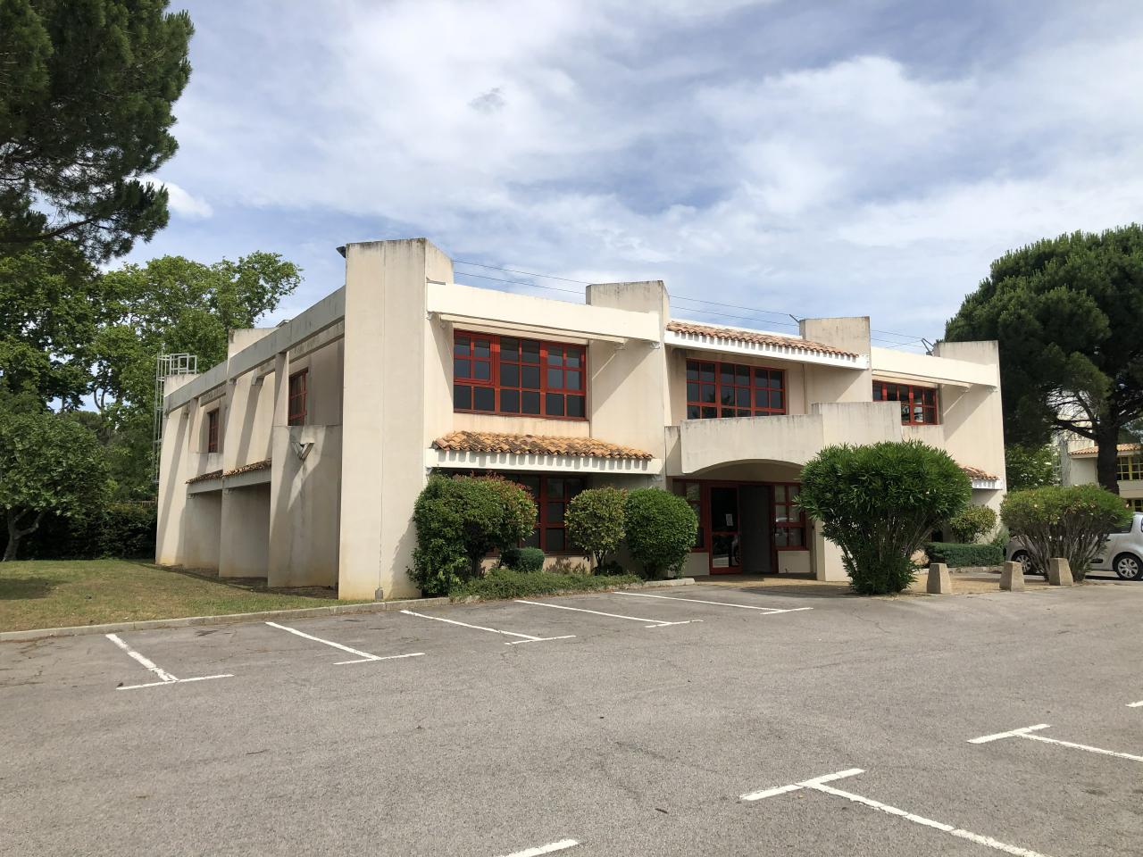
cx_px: 572
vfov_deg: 49.7
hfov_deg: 63.4
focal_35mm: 28
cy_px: 428
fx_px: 925
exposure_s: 1/3205
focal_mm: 3.99
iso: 25
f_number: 1.8
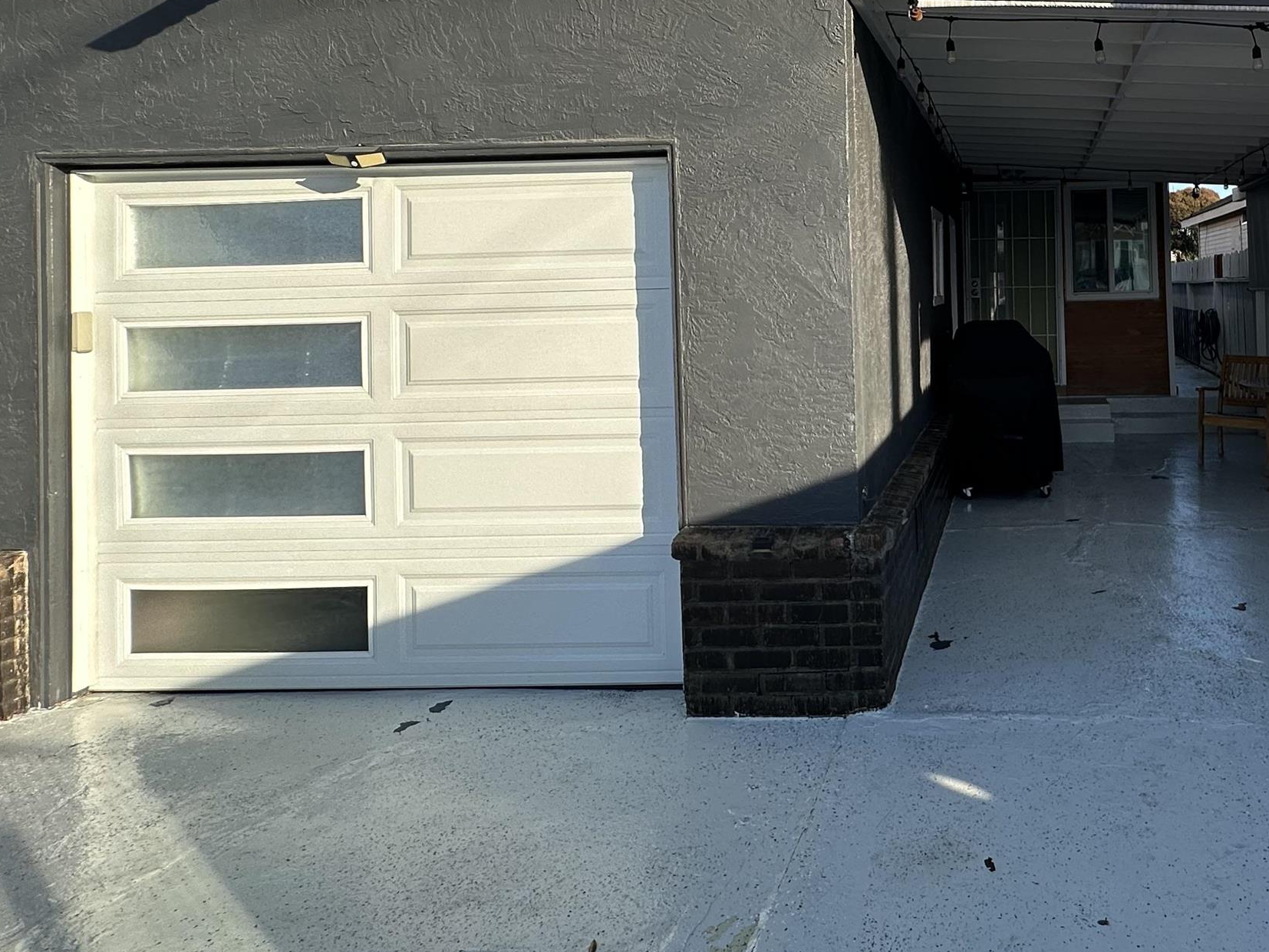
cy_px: 275
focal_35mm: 26
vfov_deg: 51.5
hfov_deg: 62.5
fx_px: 953
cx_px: 984
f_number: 2.2
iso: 40
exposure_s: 1/774
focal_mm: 2.22
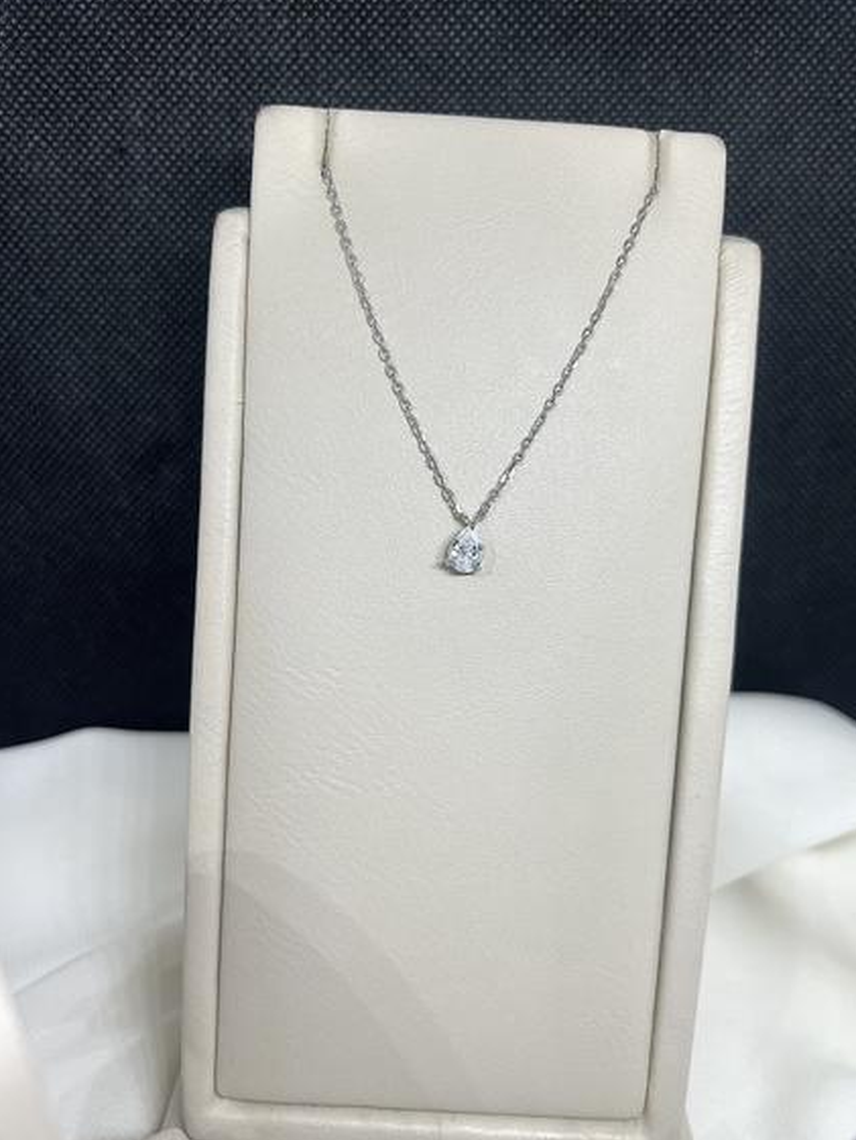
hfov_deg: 49.7
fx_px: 923
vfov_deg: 63.4
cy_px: 599
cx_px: 454
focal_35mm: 28
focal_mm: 5.7
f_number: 1.5
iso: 32
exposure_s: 1/112
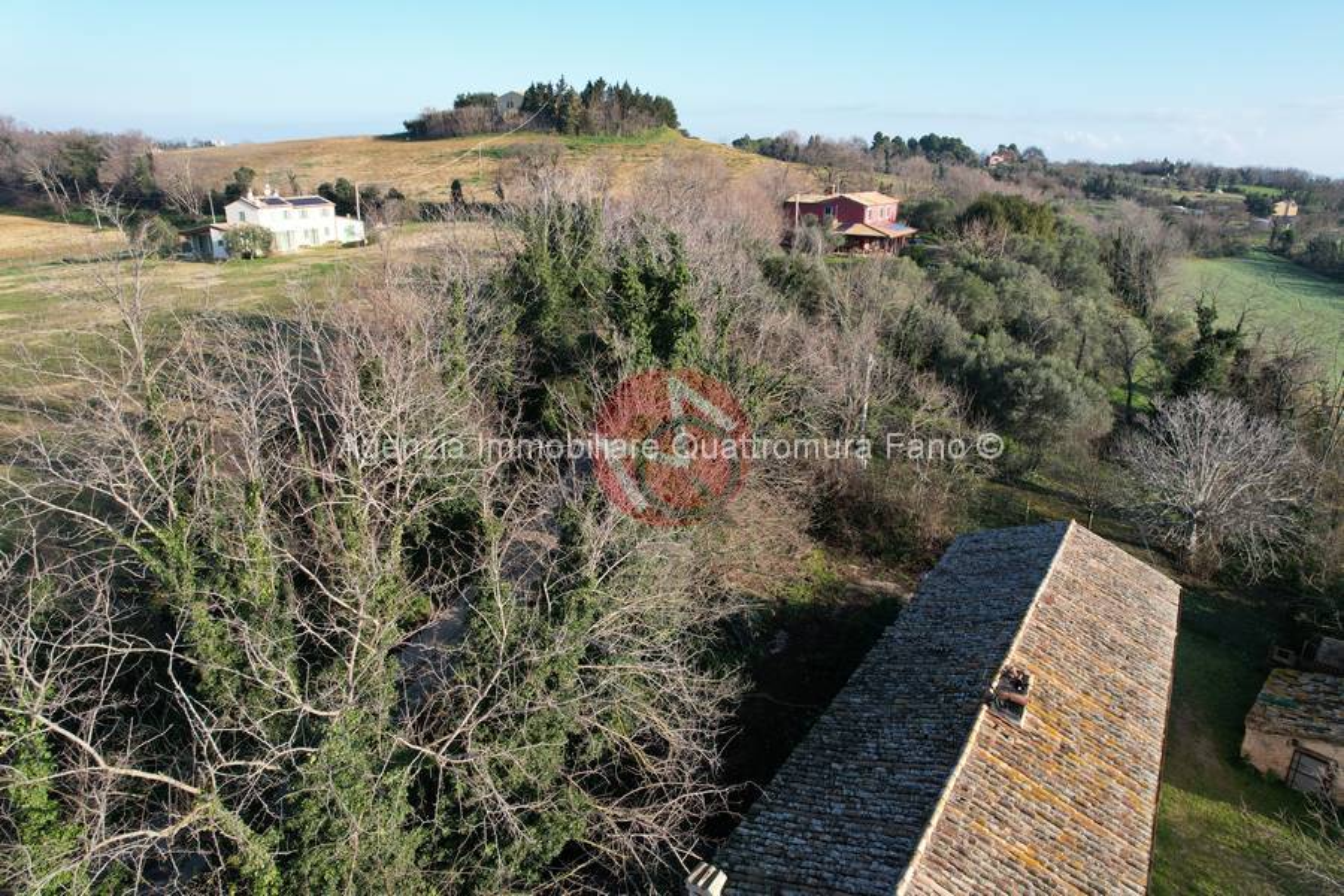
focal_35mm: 22
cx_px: 672
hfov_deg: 78.6
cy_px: 448
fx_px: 821
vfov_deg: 57.2
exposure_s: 1/725
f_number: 2.8
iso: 100
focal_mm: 8.38
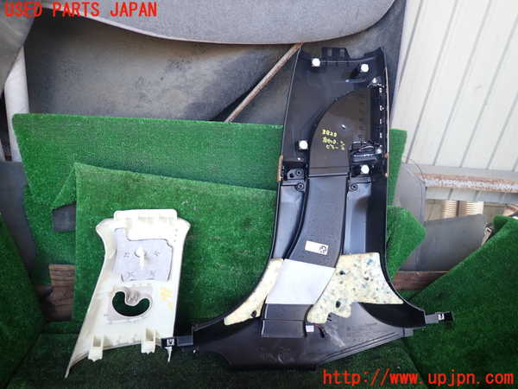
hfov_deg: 69.4
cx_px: 259
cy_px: 194
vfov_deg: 54.9
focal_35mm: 25
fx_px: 374
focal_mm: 4.5
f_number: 2
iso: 125
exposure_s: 1/60
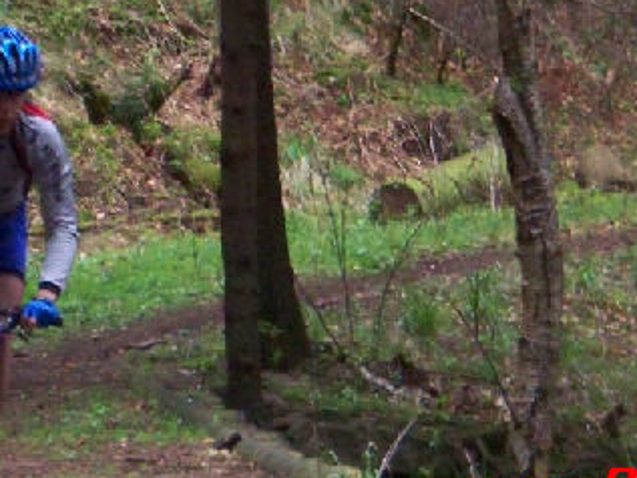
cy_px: -68
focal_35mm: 295
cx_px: 113
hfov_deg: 6.7
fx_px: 5431
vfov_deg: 5.0
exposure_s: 1/125
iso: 400
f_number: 4.4
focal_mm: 19.2
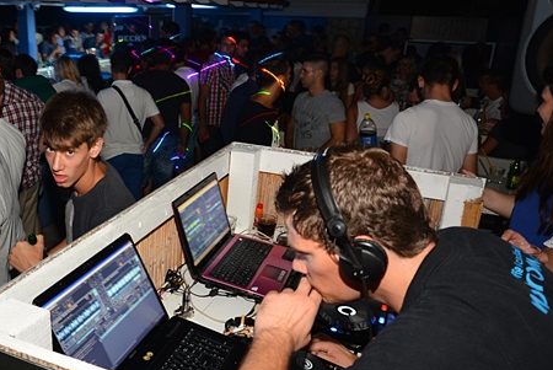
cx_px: 138
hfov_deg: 53.2
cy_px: 202
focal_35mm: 34
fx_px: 523
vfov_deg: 38.9
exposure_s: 1/25
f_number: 5
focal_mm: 17
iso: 1000
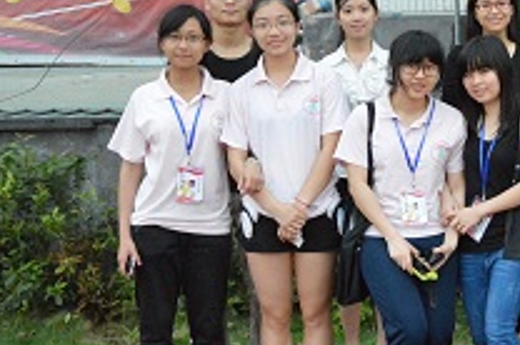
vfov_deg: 15.1
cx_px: 595
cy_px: 108
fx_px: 1301
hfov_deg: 21.3
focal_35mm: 90
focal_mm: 25
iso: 5600
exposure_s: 1/3200
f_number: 4
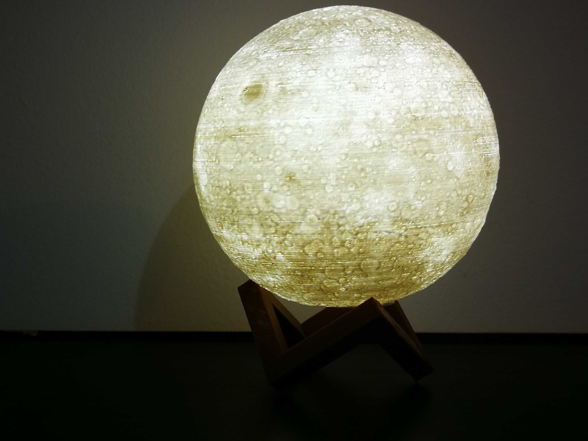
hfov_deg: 41.2
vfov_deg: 31.5
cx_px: 294
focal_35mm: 46
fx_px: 781
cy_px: 220
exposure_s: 1/33.3
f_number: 2.2
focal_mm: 3.95
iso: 200
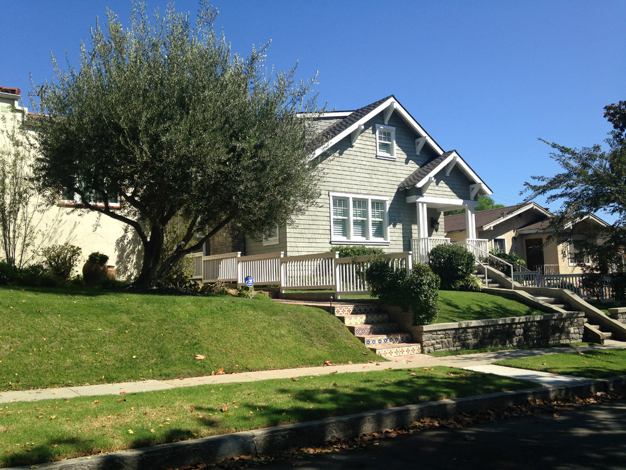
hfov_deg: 55.4
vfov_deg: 42.9
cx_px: 313
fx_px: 597
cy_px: 235
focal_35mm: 33
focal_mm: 4.12
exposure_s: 1/1466
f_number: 2.4
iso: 50
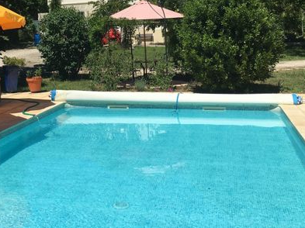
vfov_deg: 27.1
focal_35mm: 52
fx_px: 458
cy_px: 28
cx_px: 80
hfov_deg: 36.1
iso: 25
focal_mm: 4.15
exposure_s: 1/2564
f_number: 2.2
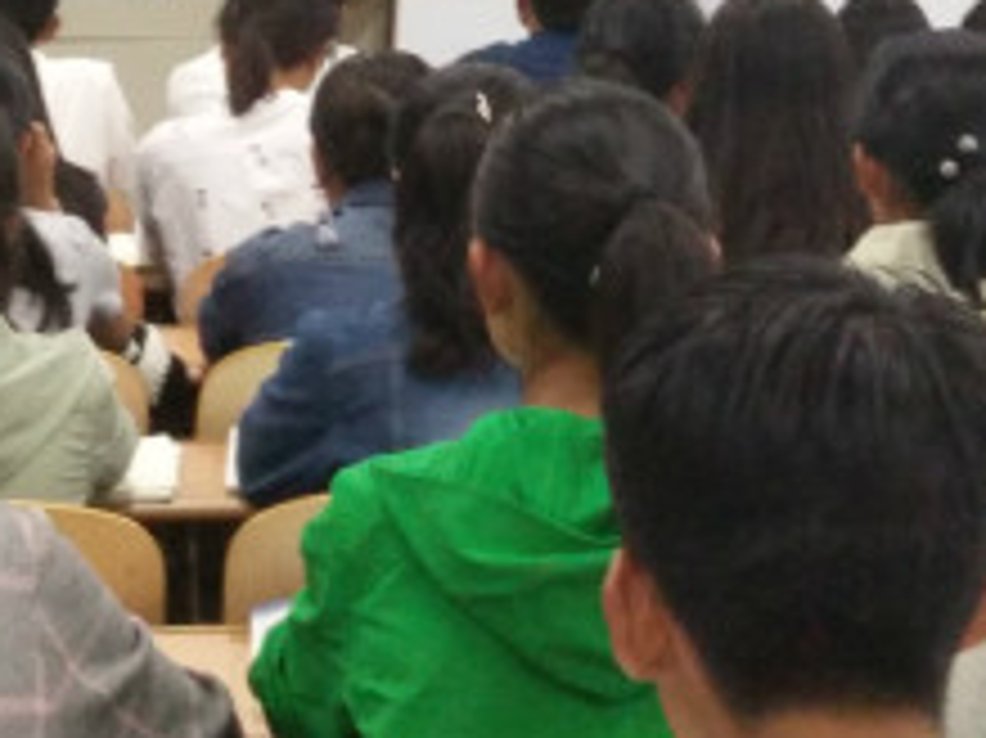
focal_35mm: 48
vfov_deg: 28.3
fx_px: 1366
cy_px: -11
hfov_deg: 39.7
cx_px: 522
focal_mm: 3.66
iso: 319
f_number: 2.2
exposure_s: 1/33.3
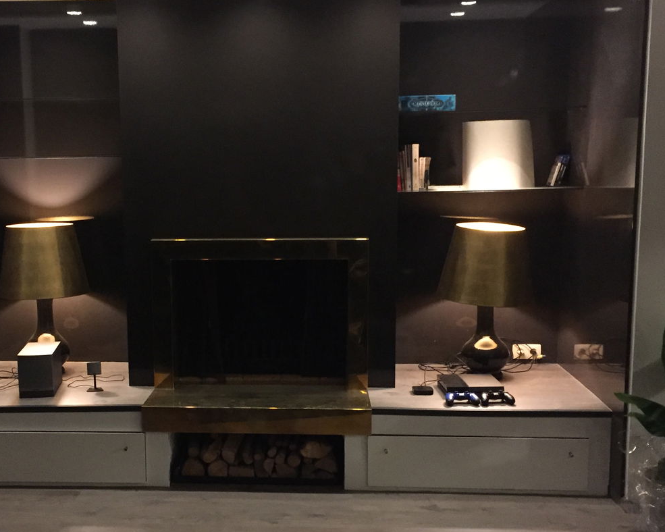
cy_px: 296
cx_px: 246
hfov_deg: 40.0
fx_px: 905
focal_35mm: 46
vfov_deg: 32.7
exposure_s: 1/17
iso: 400
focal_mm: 4.15
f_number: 2.2
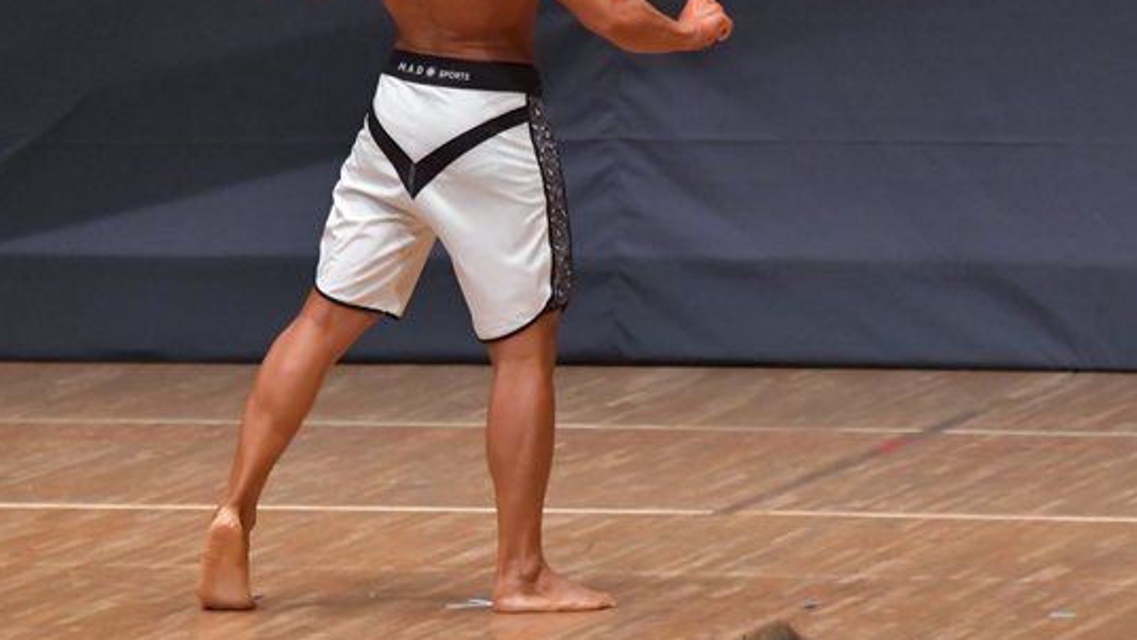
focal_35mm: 453
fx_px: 13657
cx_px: 439
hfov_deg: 4.8
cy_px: 144
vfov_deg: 2.7
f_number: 5.6
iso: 6400
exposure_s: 1/400
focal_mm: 200
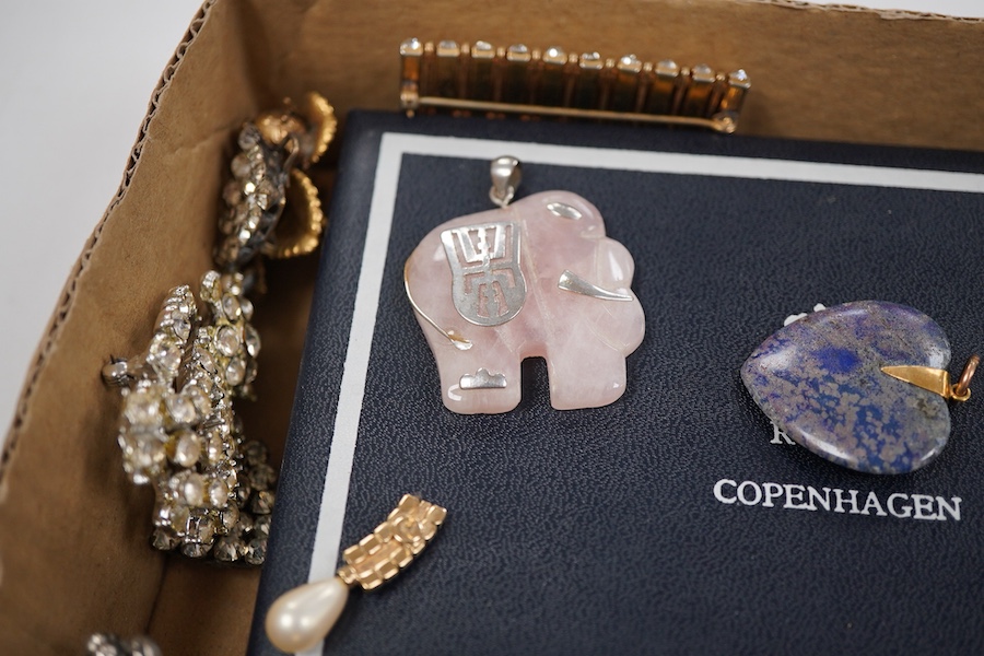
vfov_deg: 29.9
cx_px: 492
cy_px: 328
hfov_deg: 43.6
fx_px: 1230
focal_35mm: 45
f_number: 5
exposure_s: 1/125
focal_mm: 30
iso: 500
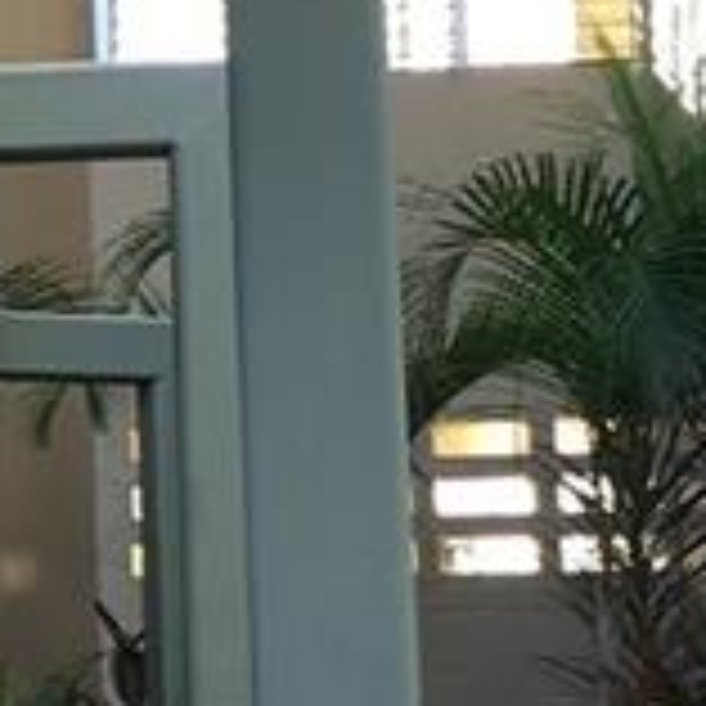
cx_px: -962
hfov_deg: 8.2
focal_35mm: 196
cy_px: 364
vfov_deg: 8.9
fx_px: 4523
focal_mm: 4.15
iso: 25
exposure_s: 1/120
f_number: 2.2
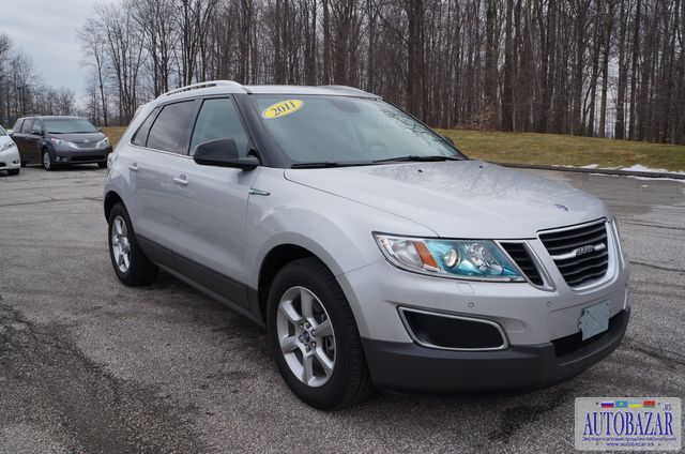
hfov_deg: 62.0
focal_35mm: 30
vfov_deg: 43.4
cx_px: 342
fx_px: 570
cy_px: 227
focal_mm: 20
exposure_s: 1/320
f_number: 8
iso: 200
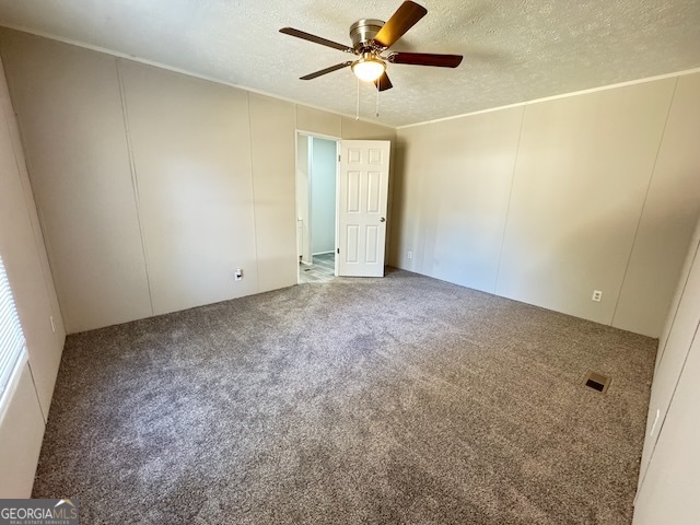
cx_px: 350
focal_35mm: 14
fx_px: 283
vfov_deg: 85.7
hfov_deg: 102.1
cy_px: 262
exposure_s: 1/60
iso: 800
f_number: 2.2
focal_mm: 2.22
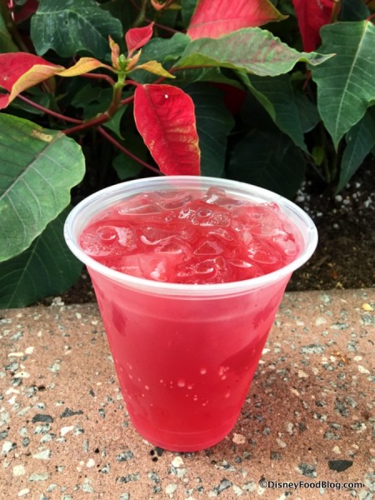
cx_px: 188
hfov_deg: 48.2
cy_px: 250
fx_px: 419
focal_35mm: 29
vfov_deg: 61.7
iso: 32
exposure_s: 1/30
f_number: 2.2
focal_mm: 4.15
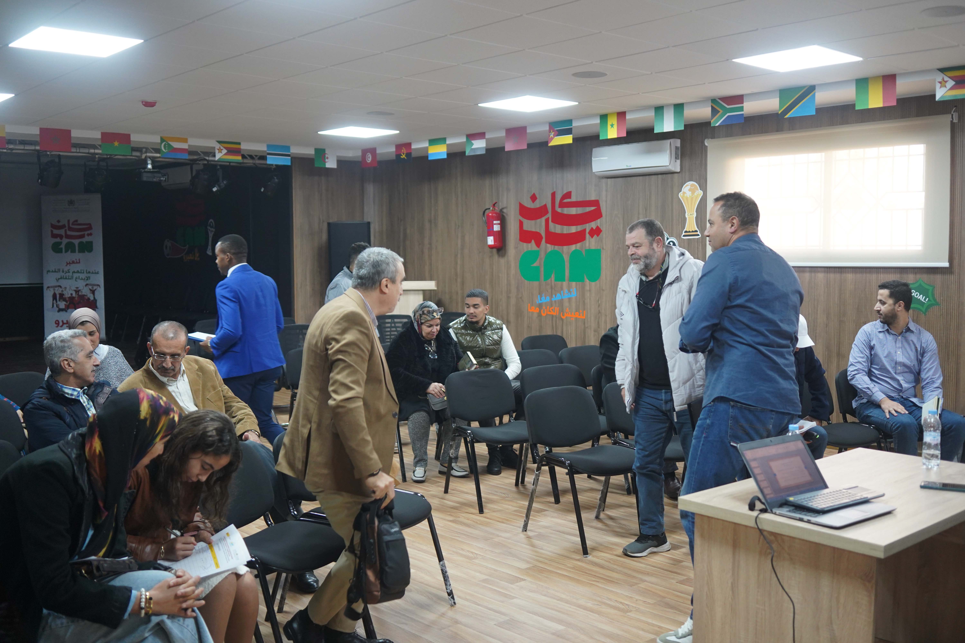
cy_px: 322
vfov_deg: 37.9
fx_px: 938
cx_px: 482
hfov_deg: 54.4
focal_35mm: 35
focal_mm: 35
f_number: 3.2
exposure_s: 1/160
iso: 1600
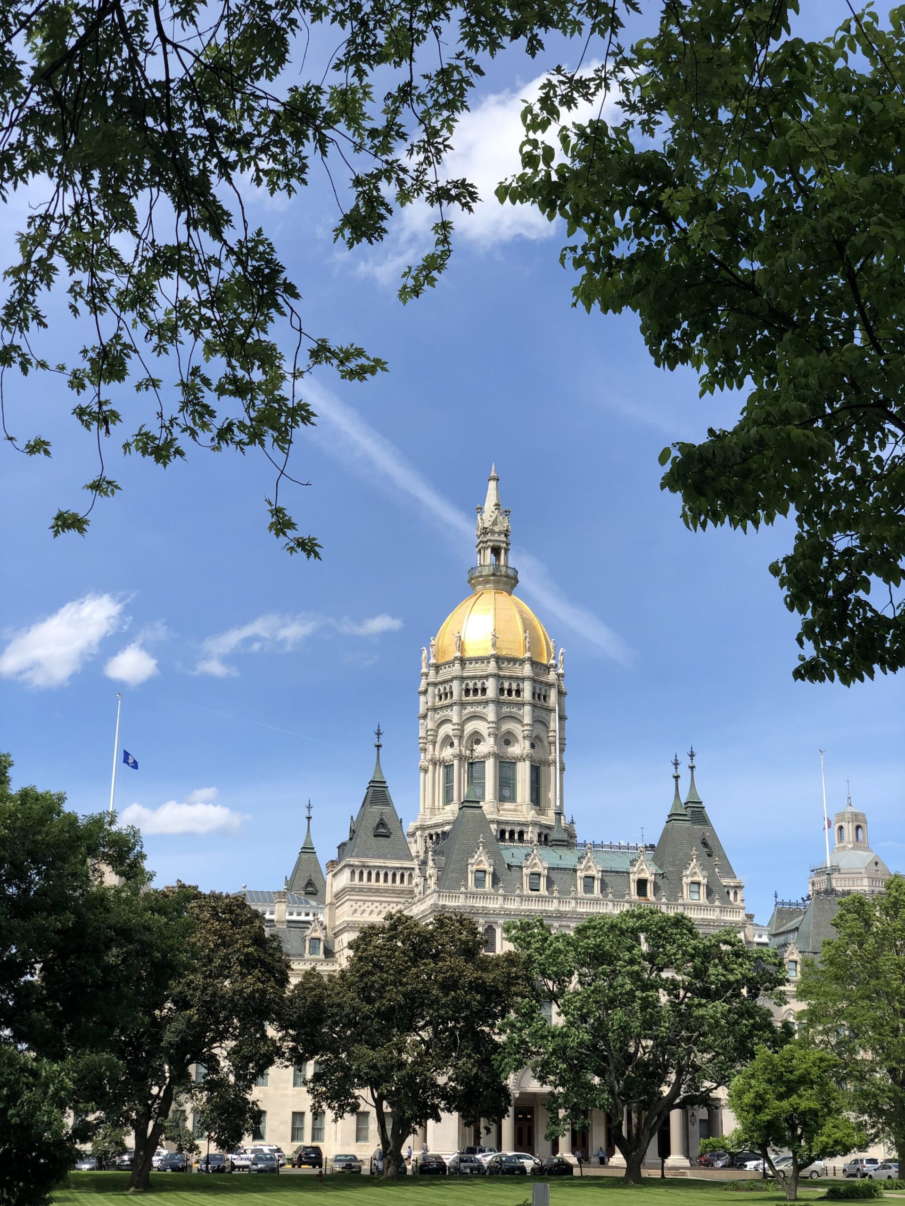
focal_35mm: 52
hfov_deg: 28.0
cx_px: 452
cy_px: 603
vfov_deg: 36.8
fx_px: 1813
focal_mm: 6
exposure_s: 1/979
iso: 16
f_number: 2.4
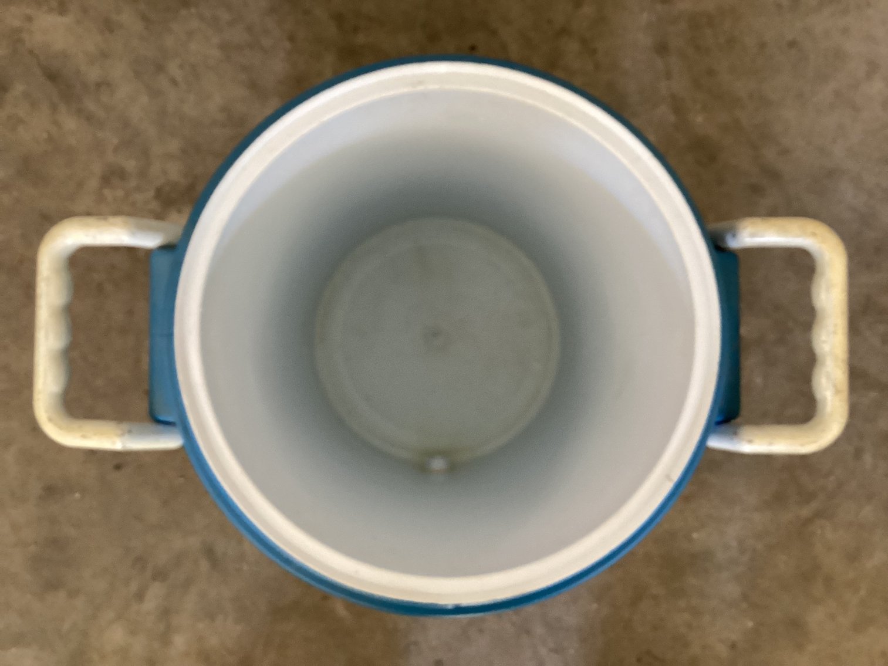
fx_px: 795
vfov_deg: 45.4
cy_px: 333
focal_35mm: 31
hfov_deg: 58.3
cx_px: 444
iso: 250
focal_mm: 3.3
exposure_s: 1/50
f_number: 2.4
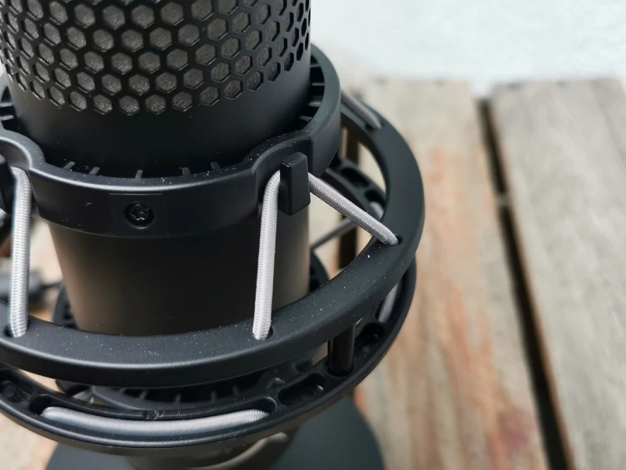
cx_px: 313
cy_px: 235
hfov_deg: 47.9
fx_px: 705
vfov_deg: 36.8
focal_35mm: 39
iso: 320
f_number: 1.6
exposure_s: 1/60
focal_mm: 5.56
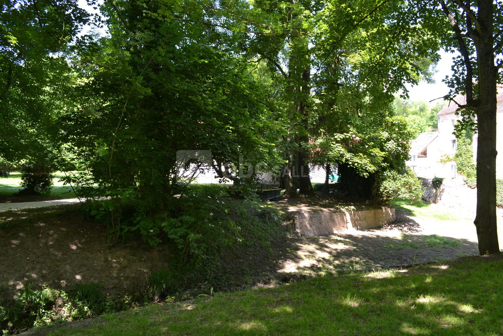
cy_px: 168
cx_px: 252
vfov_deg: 47.9
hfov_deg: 67.4
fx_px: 377
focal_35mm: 27
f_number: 5.6
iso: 400
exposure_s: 1/125
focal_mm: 18
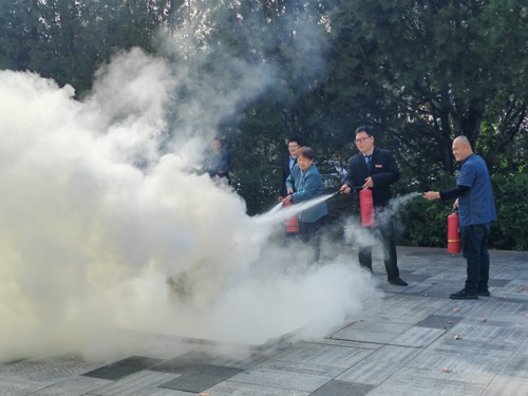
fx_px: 824
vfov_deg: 27.0
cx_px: 264
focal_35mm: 54
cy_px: 198
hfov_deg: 35.5
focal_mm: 5.52
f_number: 5.6
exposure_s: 1/830
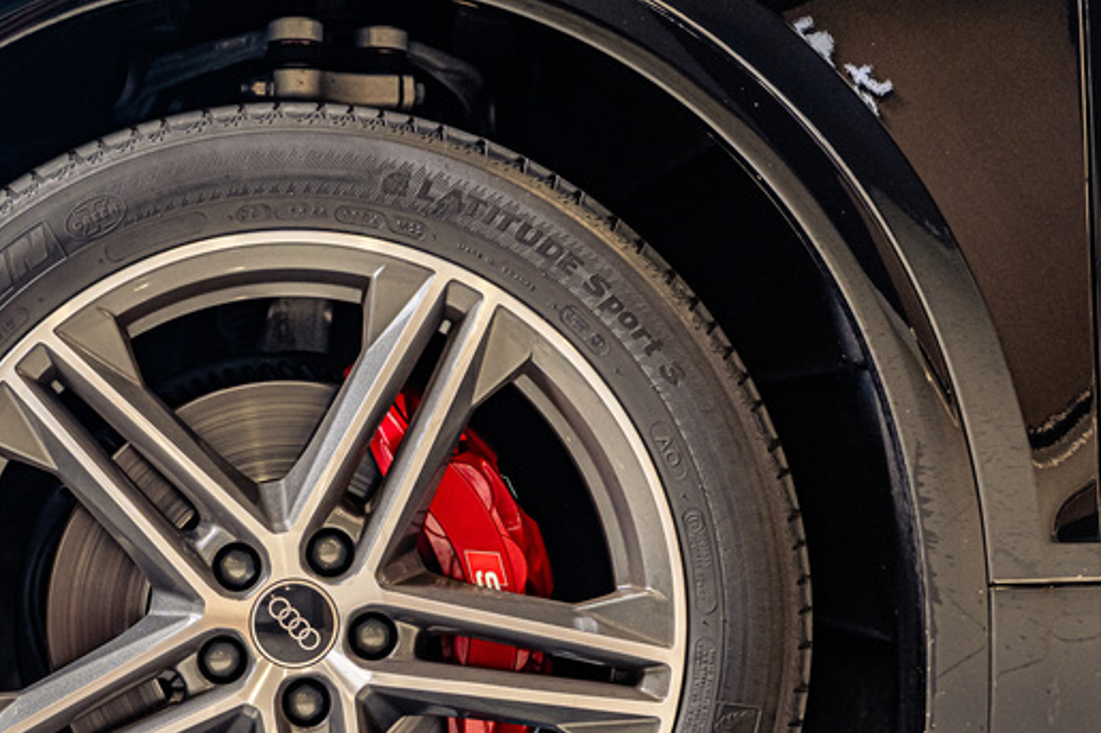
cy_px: 626
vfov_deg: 9.2
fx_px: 4555
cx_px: 283
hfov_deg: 13.7
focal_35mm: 149
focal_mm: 75
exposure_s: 1/125
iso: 640
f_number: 4
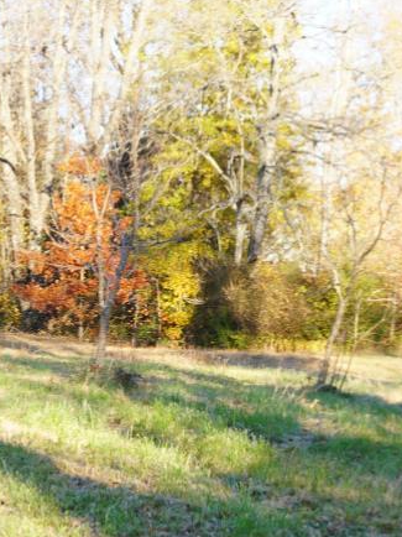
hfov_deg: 13.2
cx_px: -230
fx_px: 1622
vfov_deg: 18.3
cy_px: 530
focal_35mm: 105
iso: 100
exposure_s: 1/60
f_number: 5.6
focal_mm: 21
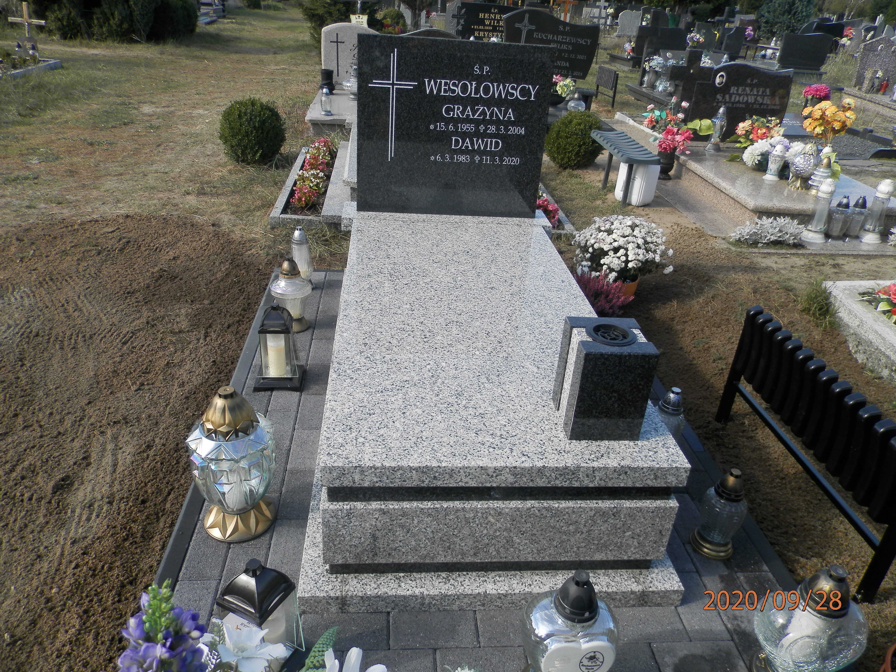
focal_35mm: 25
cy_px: 336
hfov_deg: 69.4
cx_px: 448
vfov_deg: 54.9
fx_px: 647
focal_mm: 4.5
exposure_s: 1/400
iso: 80
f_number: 3.1
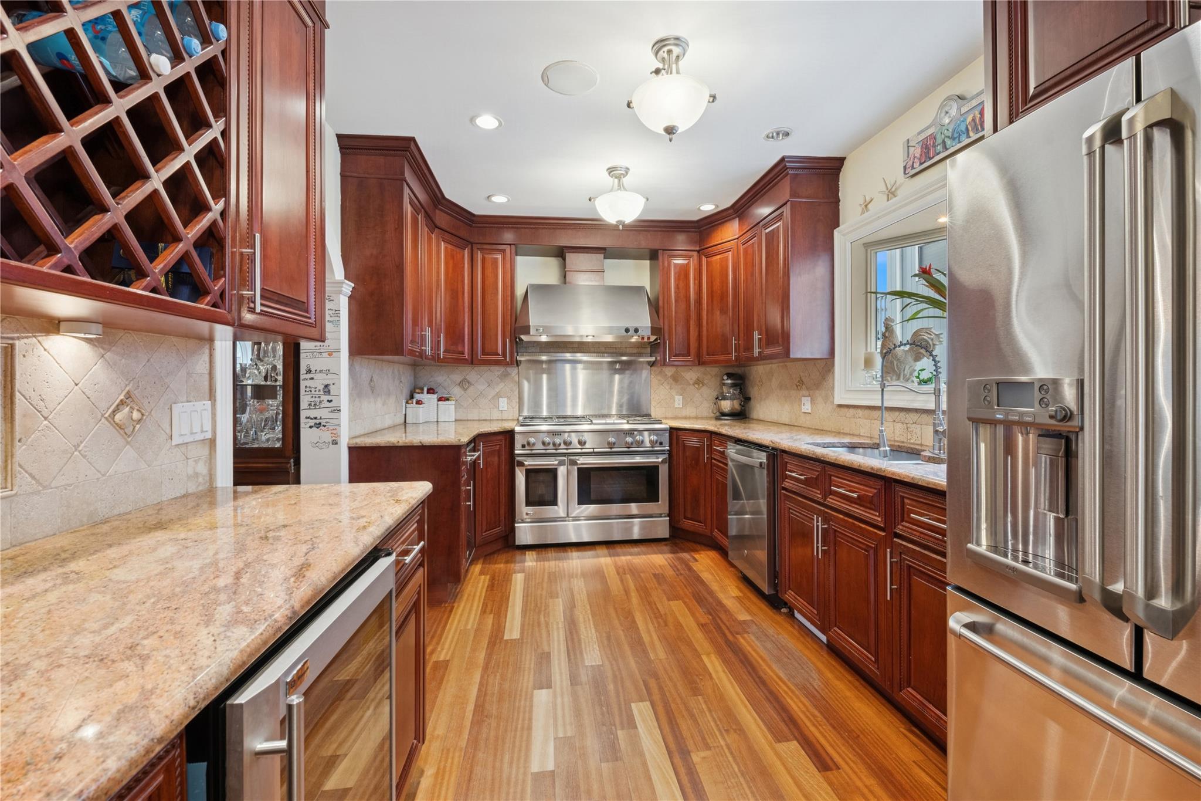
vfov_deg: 77.3
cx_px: 600
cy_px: 400
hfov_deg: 100.4
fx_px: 500
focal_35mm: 15
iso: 640
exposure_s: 1/5
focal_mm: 15
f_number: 14
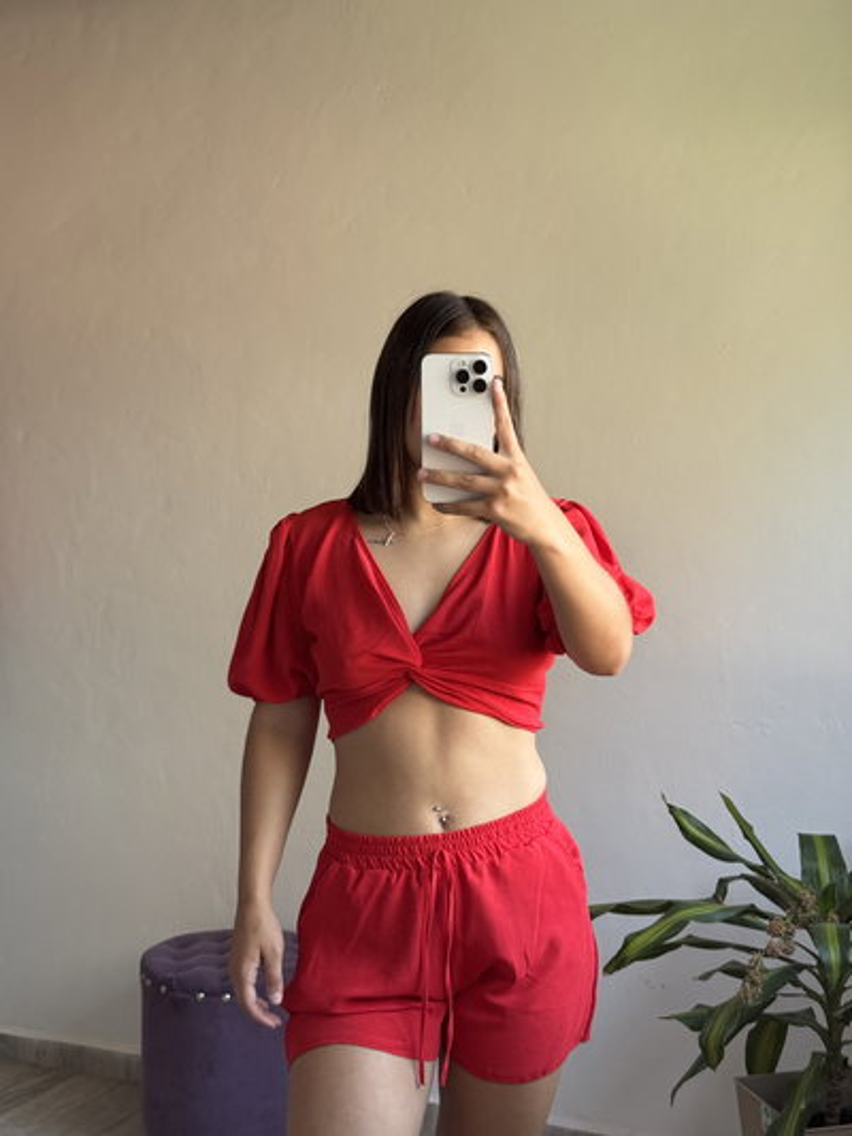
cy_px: 568
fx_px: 1575
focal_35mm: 48
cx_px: 426
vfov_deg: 39.6
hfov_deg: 30.3
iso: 50
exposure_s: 1/138
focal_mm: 6.76
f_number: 1.78
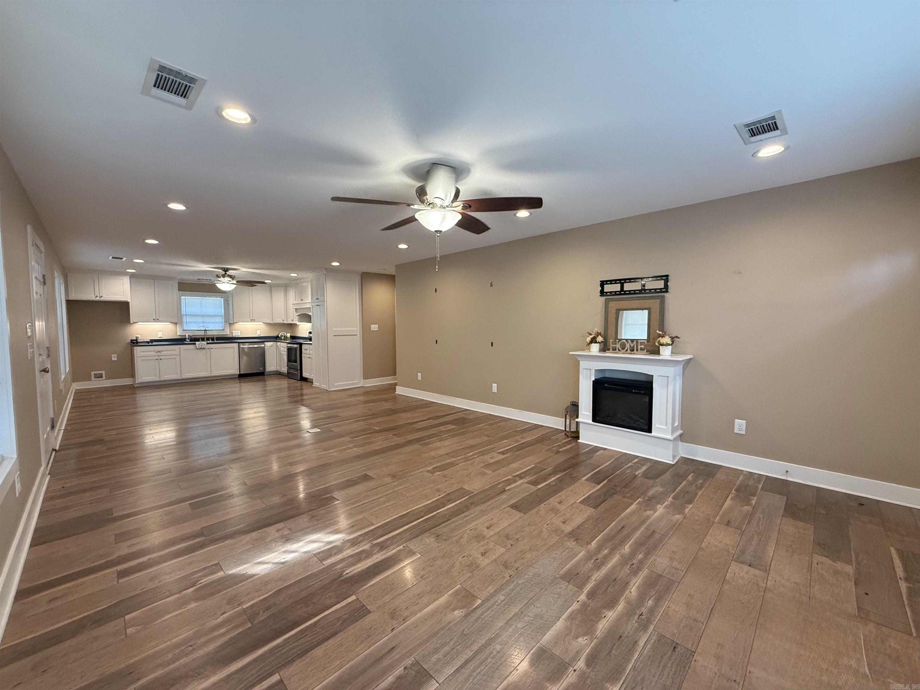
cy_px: 345
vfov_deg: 85.7
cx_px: 460
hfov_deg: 102.1
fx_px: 372
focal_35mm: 14
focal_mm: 2.22
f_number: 2.2
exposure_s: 1/120
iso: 500
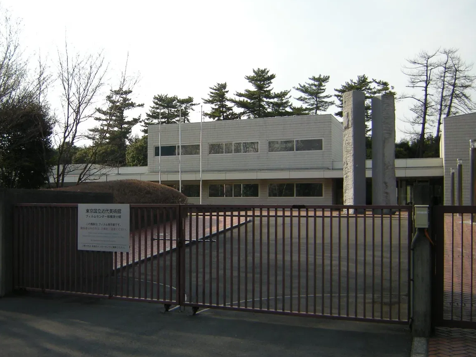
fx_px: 536
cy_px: 198
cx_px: 158
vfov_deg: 36.8
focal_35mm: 39
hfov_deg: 47.1
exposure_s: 1/210
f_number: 5.6
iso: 64
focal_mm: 4.7
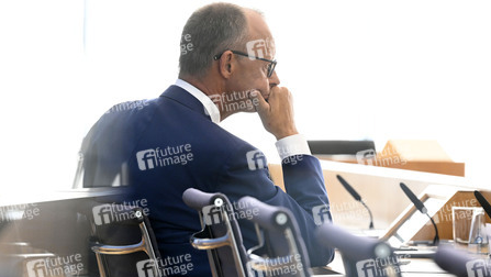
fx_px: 2749
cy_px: 130
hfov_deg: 10.2
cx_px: 246
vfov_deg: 5.8
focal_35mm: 211
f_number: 6.3
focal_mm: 200
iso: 3200
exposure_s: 1/640
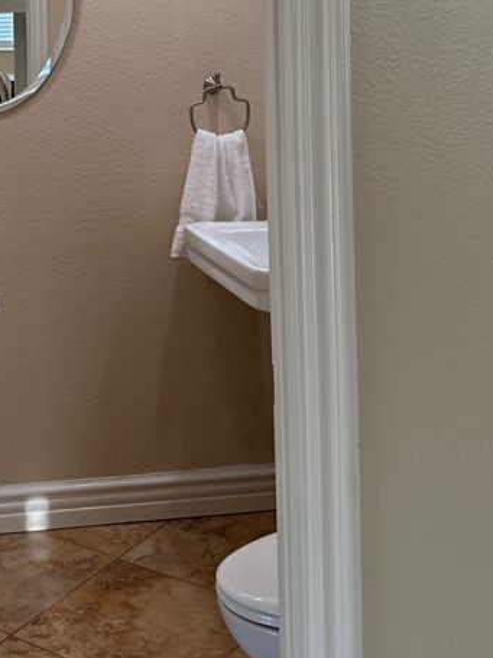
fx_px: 1026
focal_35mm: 54
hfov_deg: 26.3
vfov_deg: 33.7
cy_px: 69
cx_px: 64
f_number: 1.78
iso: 200
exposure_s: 1/159
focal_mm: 6.76
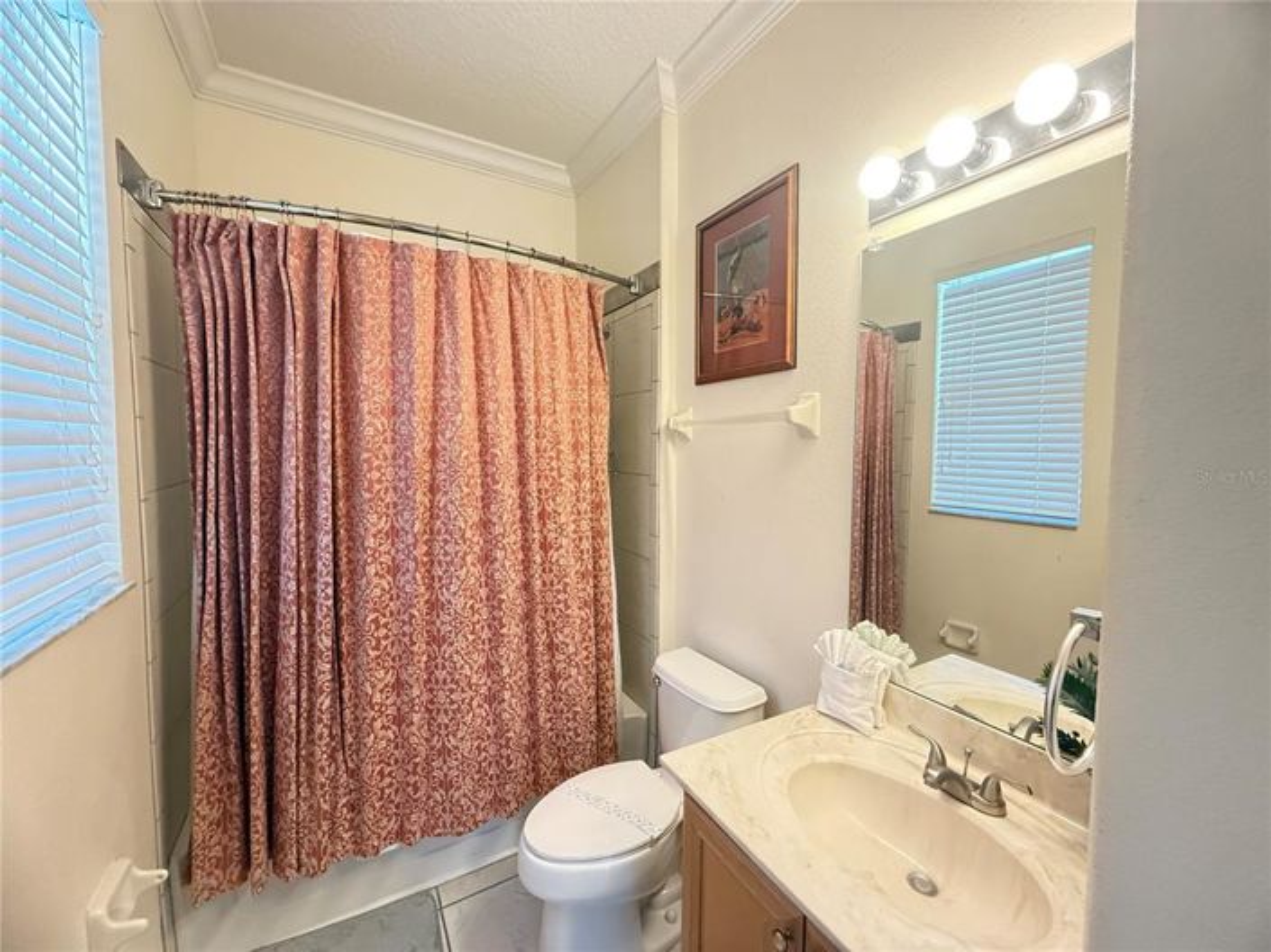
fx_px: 514
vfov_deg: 85.6
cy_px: 476
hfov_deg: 102.1
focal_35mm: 14
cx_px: 636
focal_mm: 2.22
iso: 640
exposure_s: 1/60
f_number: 2.2
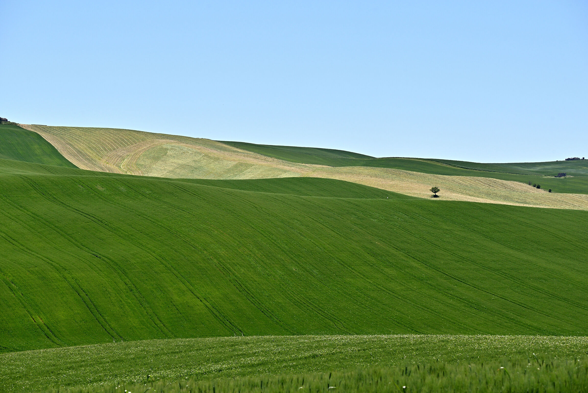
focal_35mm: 100
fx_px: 1634
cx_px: 294
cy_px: 196
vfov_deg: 13.7
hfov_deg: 20.4
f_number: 9
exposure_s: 1/1600
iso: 400
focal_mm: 100
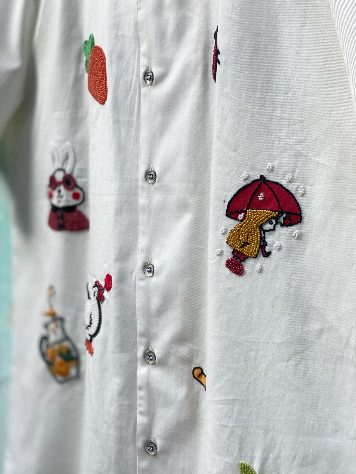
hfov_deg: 28.0
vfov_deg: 36.8
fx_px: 713
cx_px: 178
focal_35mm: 52
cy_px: 237
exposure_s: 1/122
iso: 25
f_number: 2
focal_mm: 6
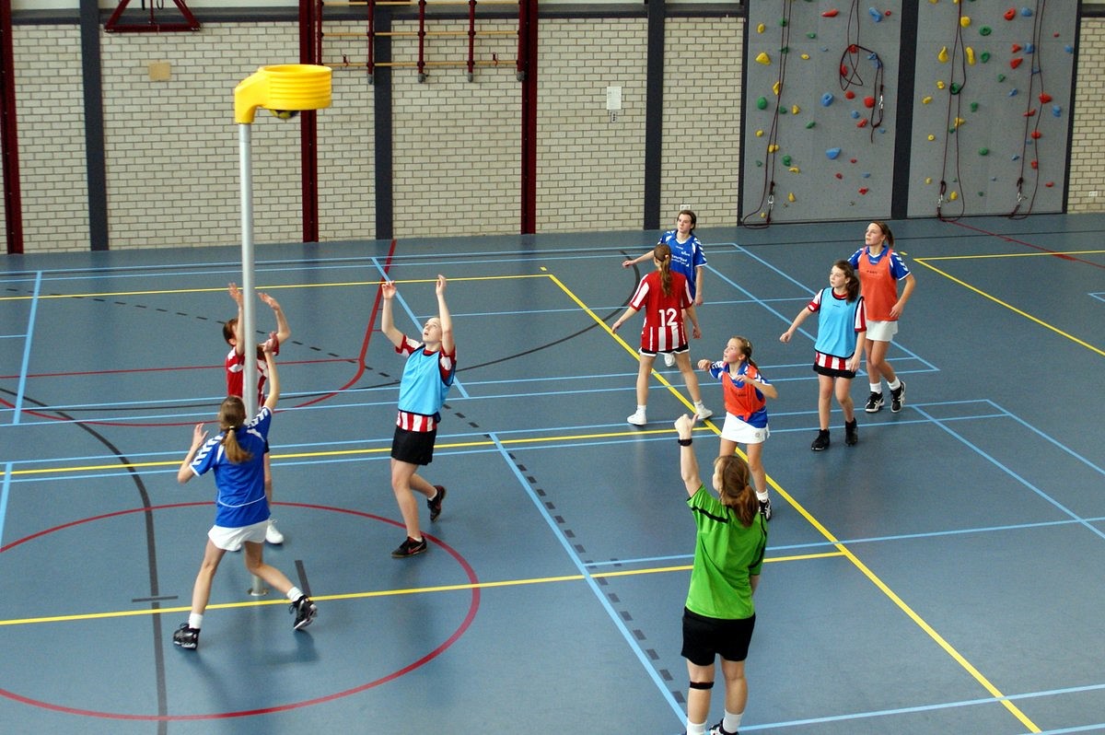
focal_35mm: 42
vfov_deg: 31.8
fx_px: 1288
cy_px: 368
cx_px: 552
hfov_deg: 46.4
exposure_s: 1/200
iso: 800
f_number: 4
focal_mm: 28
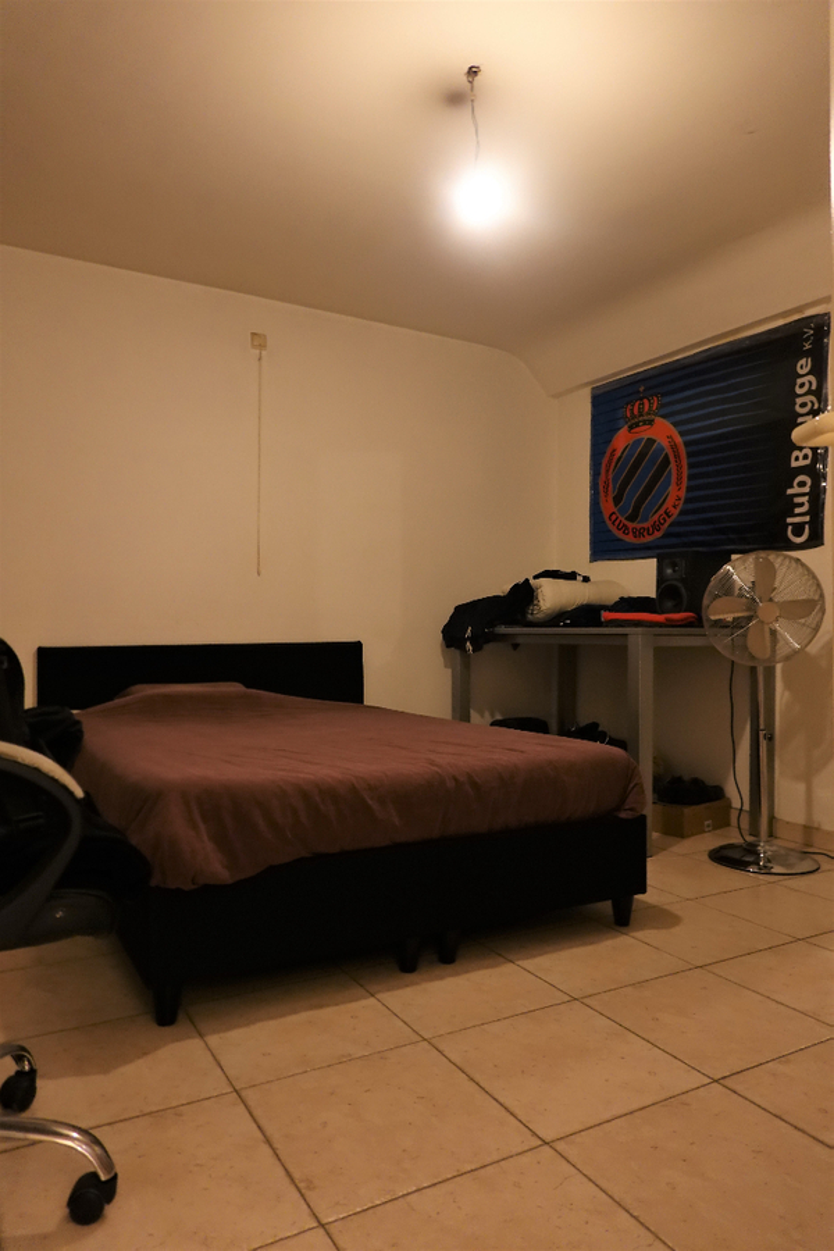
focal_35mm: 24
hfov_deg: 53.1
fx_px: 834
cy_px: 626
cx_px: 417
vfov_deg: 73.7
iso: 800
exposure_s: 1/13
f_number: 2.8
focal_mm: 9
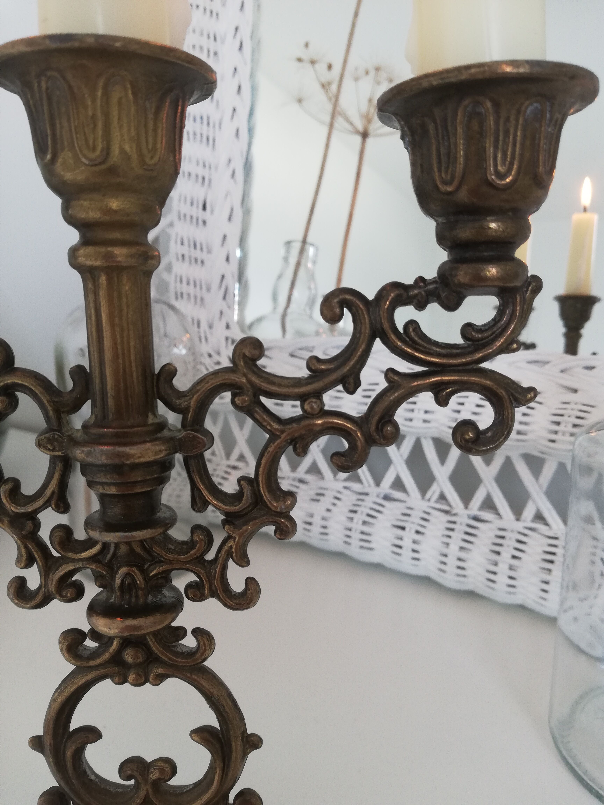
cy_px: 402
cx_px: 302
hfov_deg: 53.1
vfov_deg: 67.3
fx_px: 605
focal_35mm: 26
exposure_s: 1/50
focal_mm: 3.81
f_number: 2.2
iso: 100
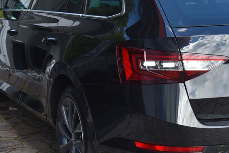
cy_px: 76
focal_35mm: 99
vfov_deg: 13.8
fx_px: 630
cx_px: 179
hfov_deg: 20.4
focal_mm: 50
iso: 500
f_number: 7.1
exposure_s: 1/200
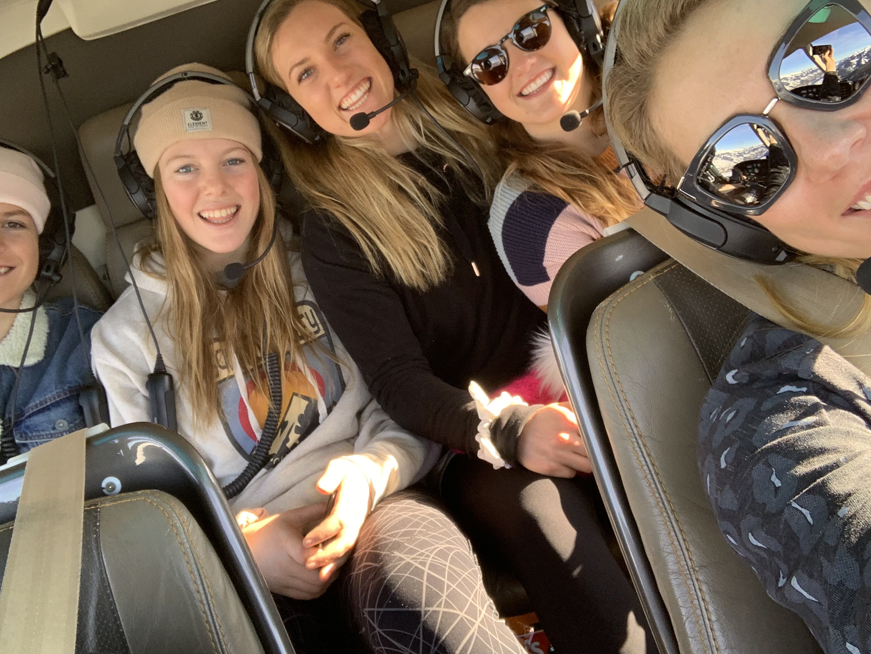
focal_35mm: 36
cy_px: 313
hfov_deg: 51.3
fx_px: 906
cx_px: 425
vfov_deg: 39.7
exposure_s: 1/118
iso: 50
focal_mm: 2.87
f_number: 2.2
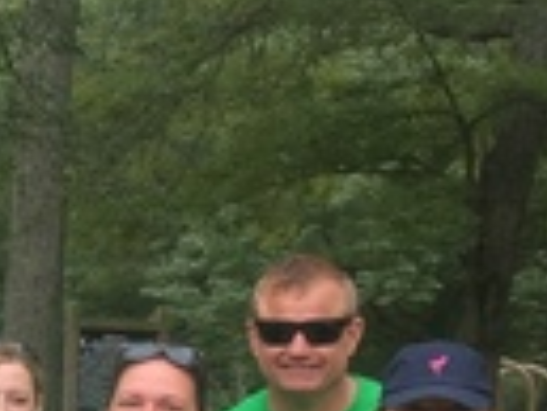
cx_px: -751
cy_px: 568
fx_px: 2562
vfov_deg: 9.0
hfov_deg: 10.5
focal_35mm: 162
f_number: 2.2
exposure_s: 1/166
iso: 32
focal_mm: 4.15
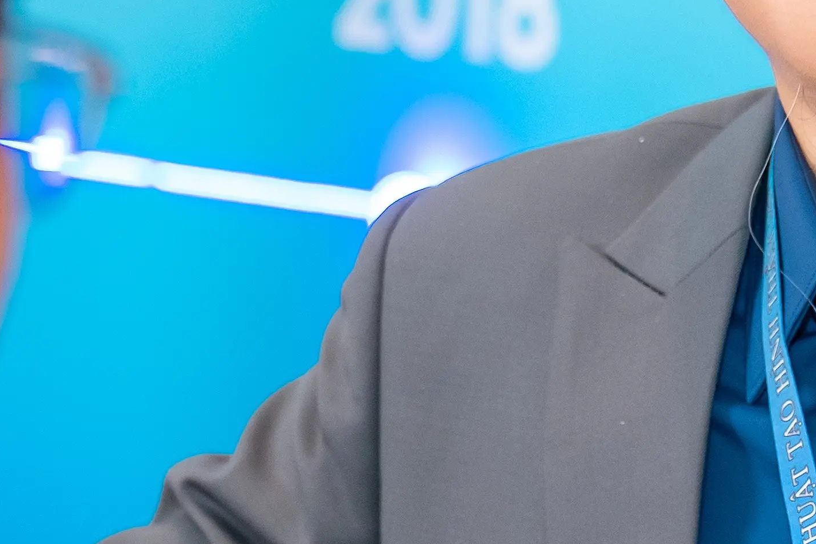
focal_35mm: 222
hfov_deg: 9.1
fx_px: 5031
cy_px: 468
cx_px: 1046
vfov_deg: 6.2
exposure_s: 1/160
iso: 1000
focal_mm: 45
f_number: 3.2
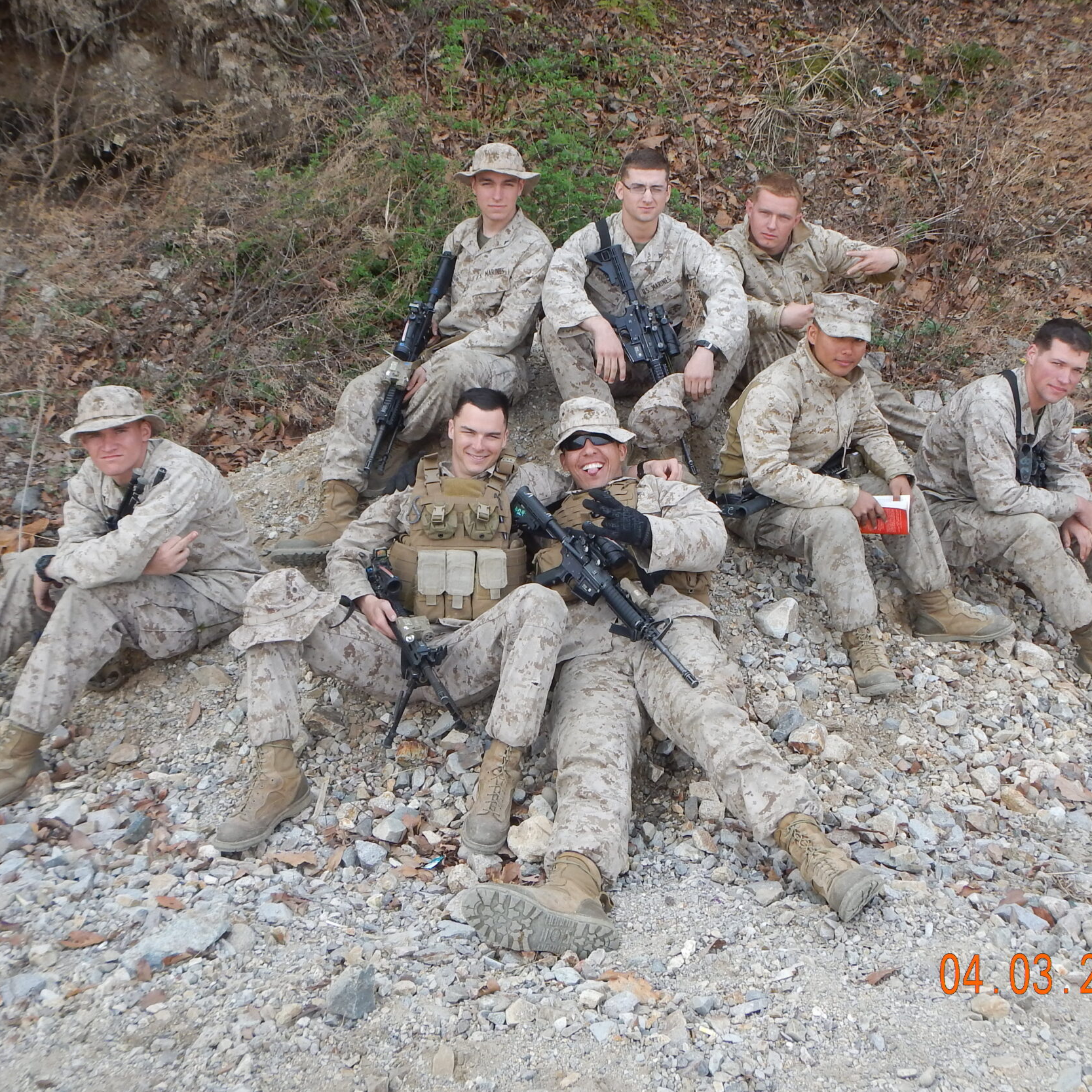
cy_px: 476
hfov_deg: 43.8
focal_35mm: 38
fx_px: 1356
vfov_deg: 43.8
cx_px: 616
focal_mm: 5
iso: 125
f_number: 3.9
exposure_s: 1/200
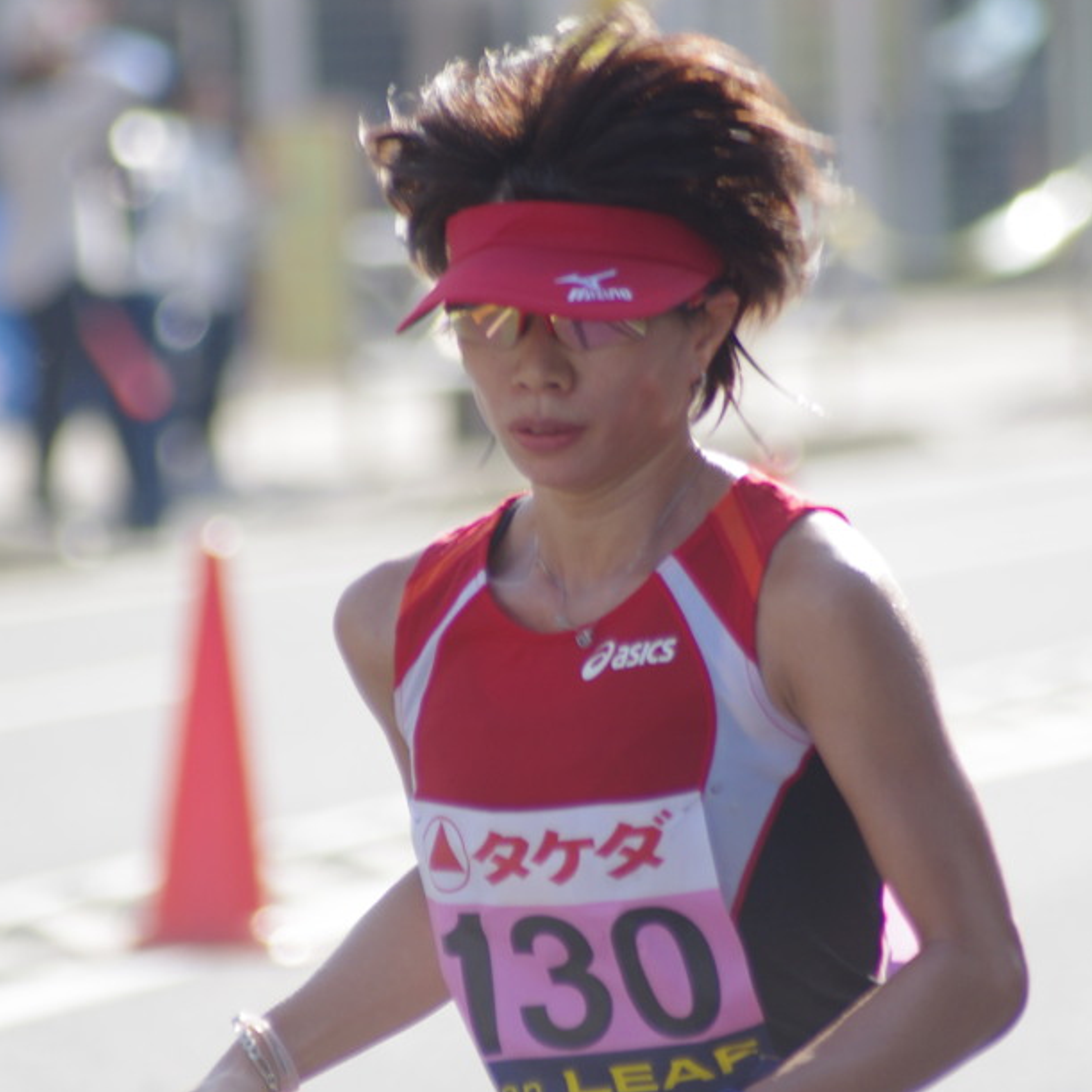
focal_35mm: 640
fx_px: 22842
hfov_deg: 2.7
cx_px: 572
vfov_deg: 2.7
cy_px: 495
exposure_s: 1/200
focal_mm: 300
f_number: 5.6
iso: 200
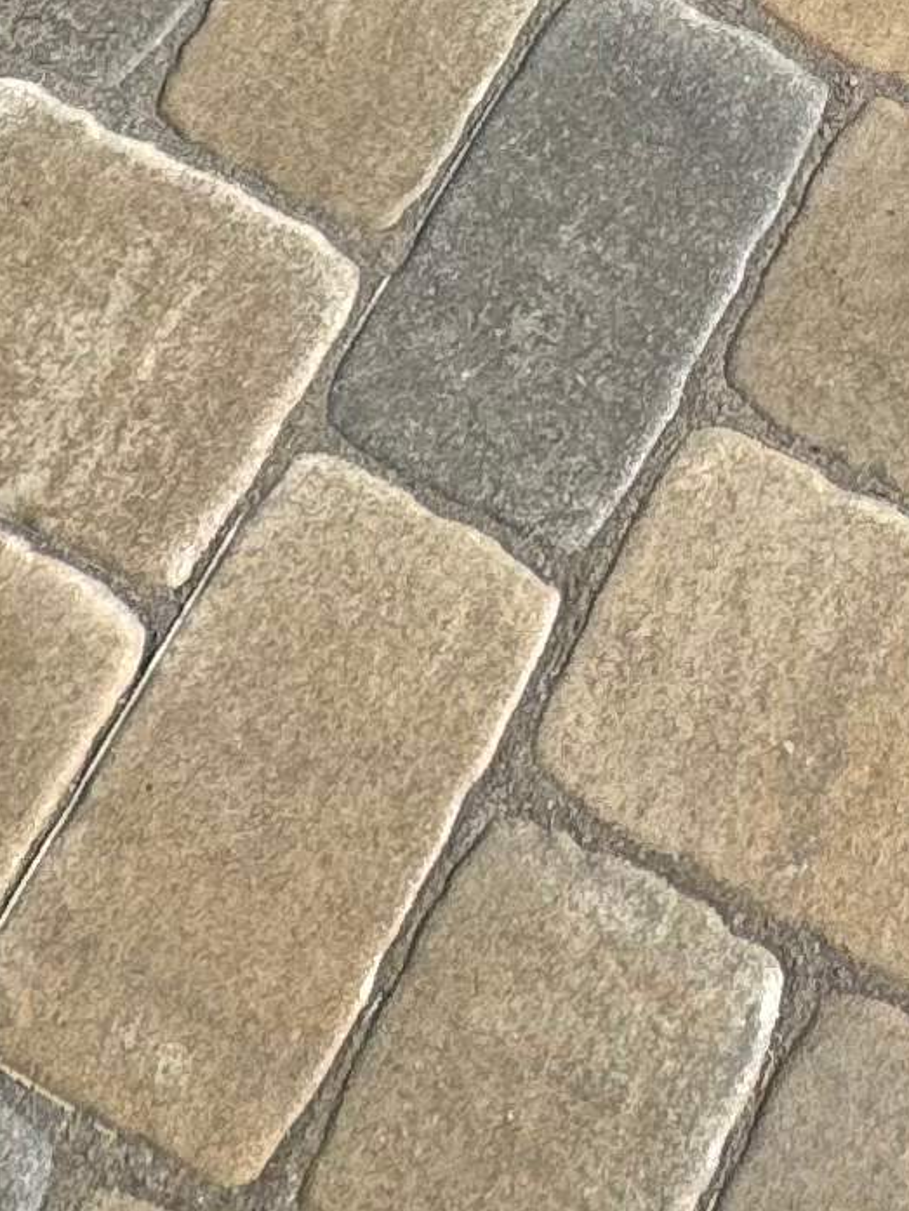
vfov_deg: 17.7
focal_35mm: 81
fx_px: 2835
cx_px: 1335
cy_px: -1150
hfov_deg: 16.7
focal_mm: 2.22
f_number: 2.2
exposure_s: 1/787
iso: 40
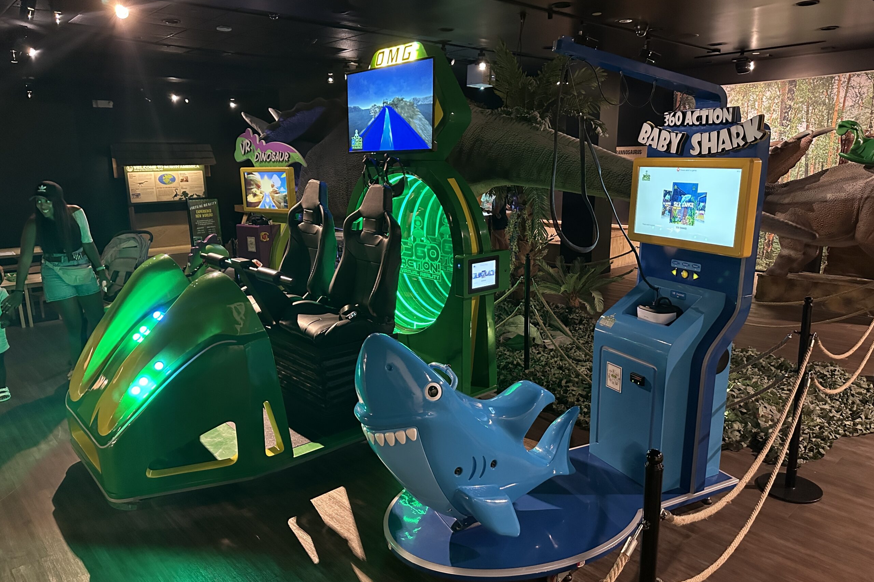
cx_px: 437
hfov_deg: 71.5
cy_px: 297
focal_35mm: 25
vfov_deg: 51.3
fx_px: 607
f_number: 1.78
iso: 640
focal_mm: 6.86
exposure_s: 1/40
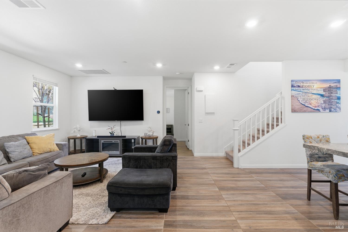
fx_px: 160
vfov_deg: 72.1
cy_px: 116
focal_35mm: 16
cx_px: 174
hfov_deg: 94.9
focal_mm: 16.5
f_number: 11
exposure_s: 1/10
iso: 100
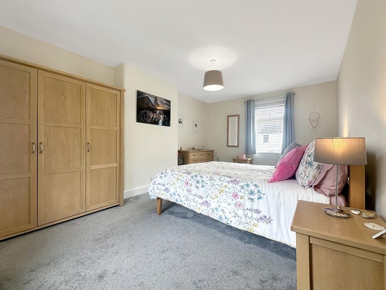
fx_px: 156
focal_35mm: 14
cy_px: 145
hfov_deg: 102.1
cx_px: 193
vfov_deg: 85.7
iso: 64
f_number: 2.2
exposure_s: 1/100
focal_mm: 2.22
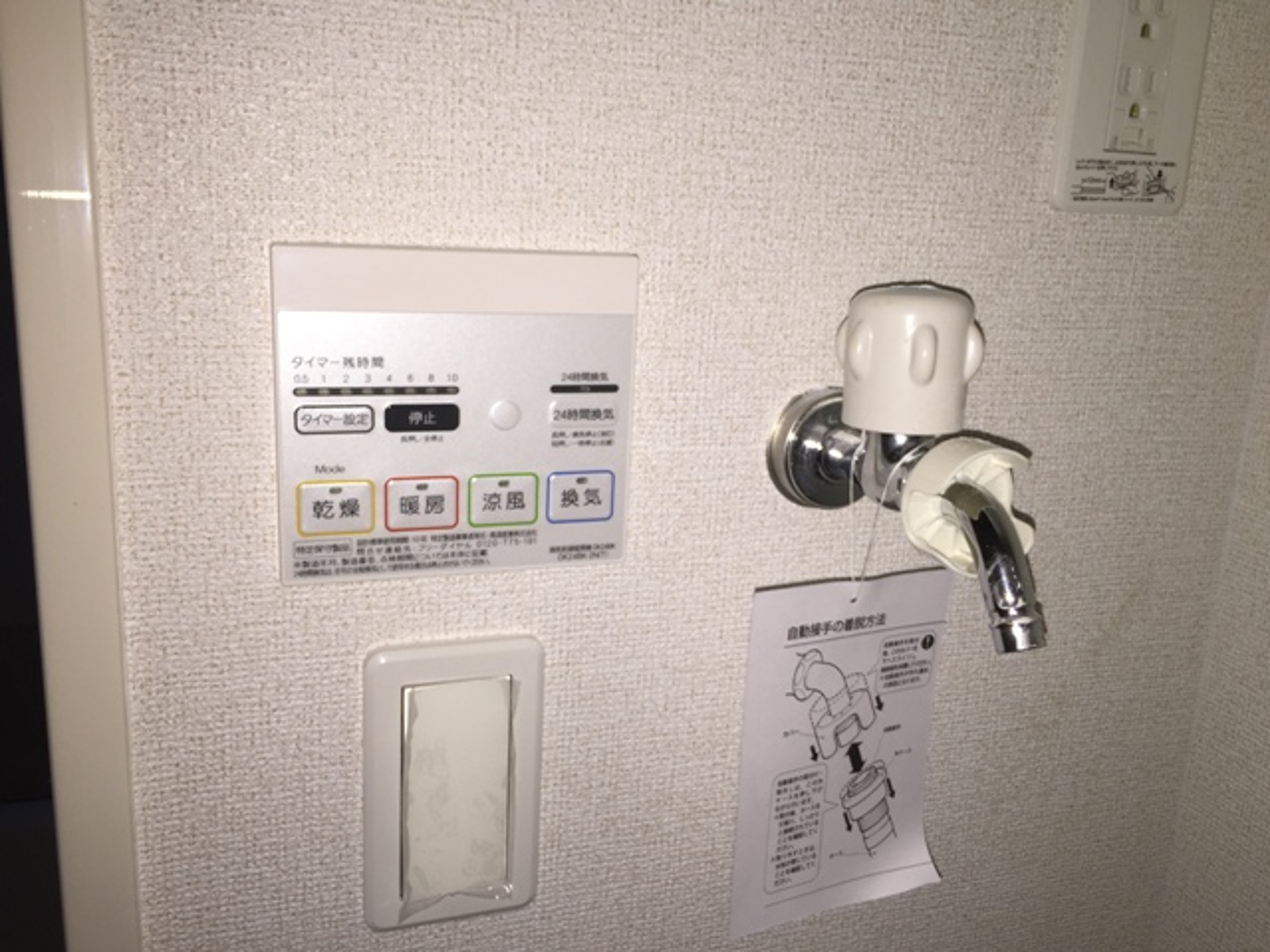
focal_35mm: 29
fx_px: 1064
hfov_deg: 61.7
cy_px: 476
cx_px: 635
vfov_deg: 48.2
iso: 32
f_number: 2.2
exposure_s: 1/52
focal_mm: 4.15
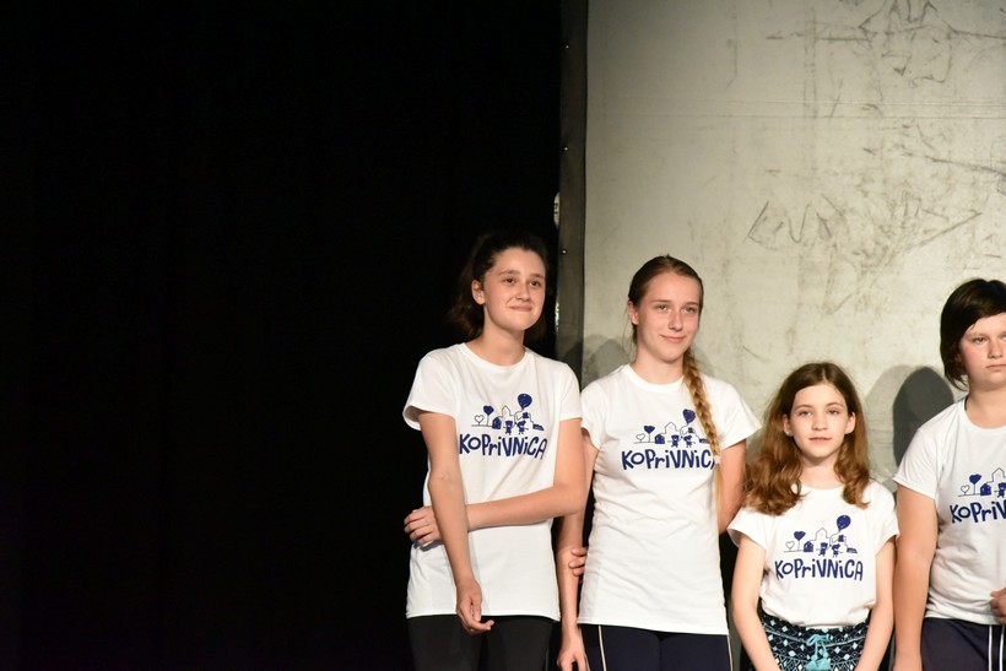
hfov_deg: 17.1
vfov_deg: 11.4
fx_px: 3354
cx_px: 503
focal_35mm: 120
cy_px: 336
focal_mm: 120
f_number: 4
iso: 12800
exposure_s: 1/500
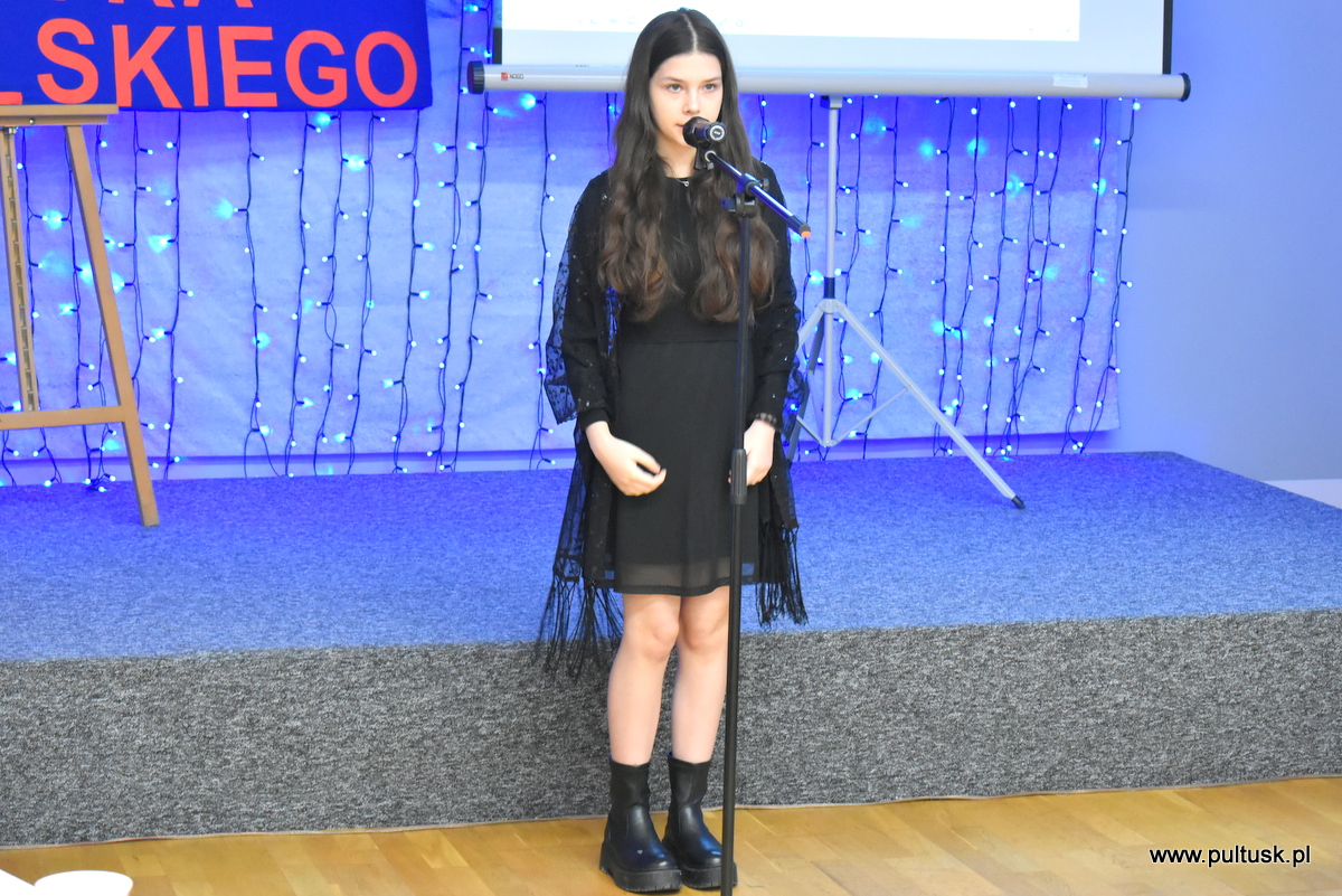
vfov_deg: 16.6
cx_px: 671
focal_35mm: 82
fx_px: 3076
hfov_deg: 24.6
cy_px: 448
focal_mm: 55
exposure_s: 1/60
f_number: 5.6
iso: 2800
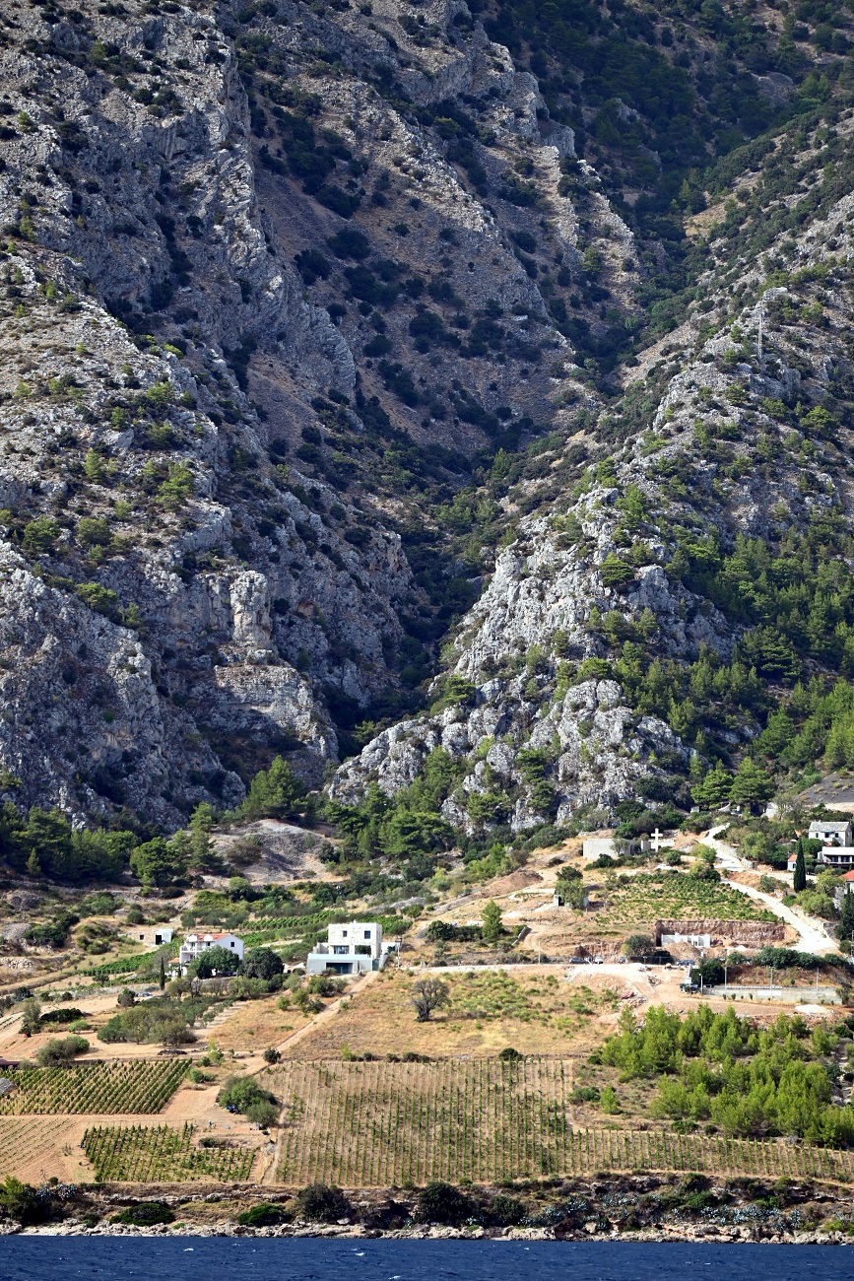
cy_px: 640
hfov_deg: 6.2
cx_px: 427
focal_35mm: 220
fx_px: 7826
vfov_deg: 9.4
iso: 250
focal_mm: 220
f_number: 5.3
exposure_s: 1/1000
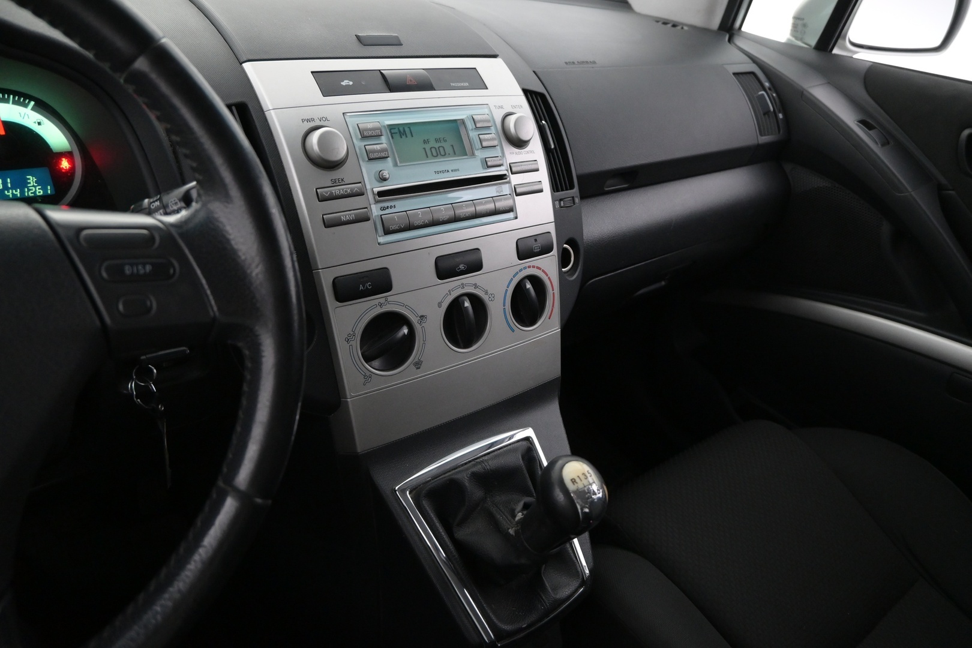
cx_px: 486
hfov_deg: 73.7
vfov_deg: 53.1
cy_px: 324
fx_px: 648
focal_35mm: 24
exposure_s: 1/60
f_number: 4
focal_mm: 16
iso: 2500
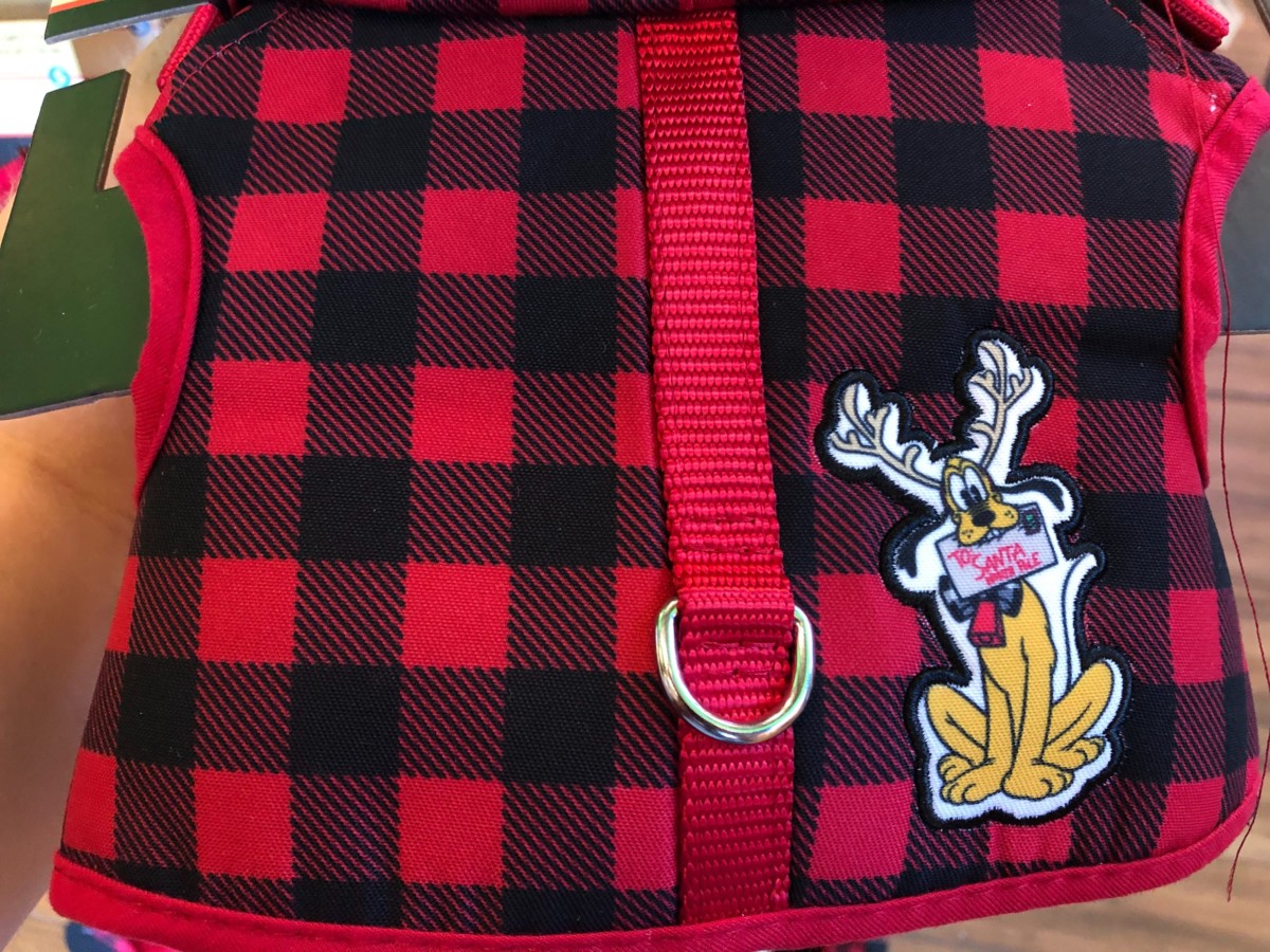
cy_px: 476
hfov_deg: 63.4
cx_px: 635
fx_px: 1027
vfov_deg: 49.7
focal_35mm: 28
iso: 80
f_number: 1.8
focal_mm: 3.99
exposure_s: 1/15
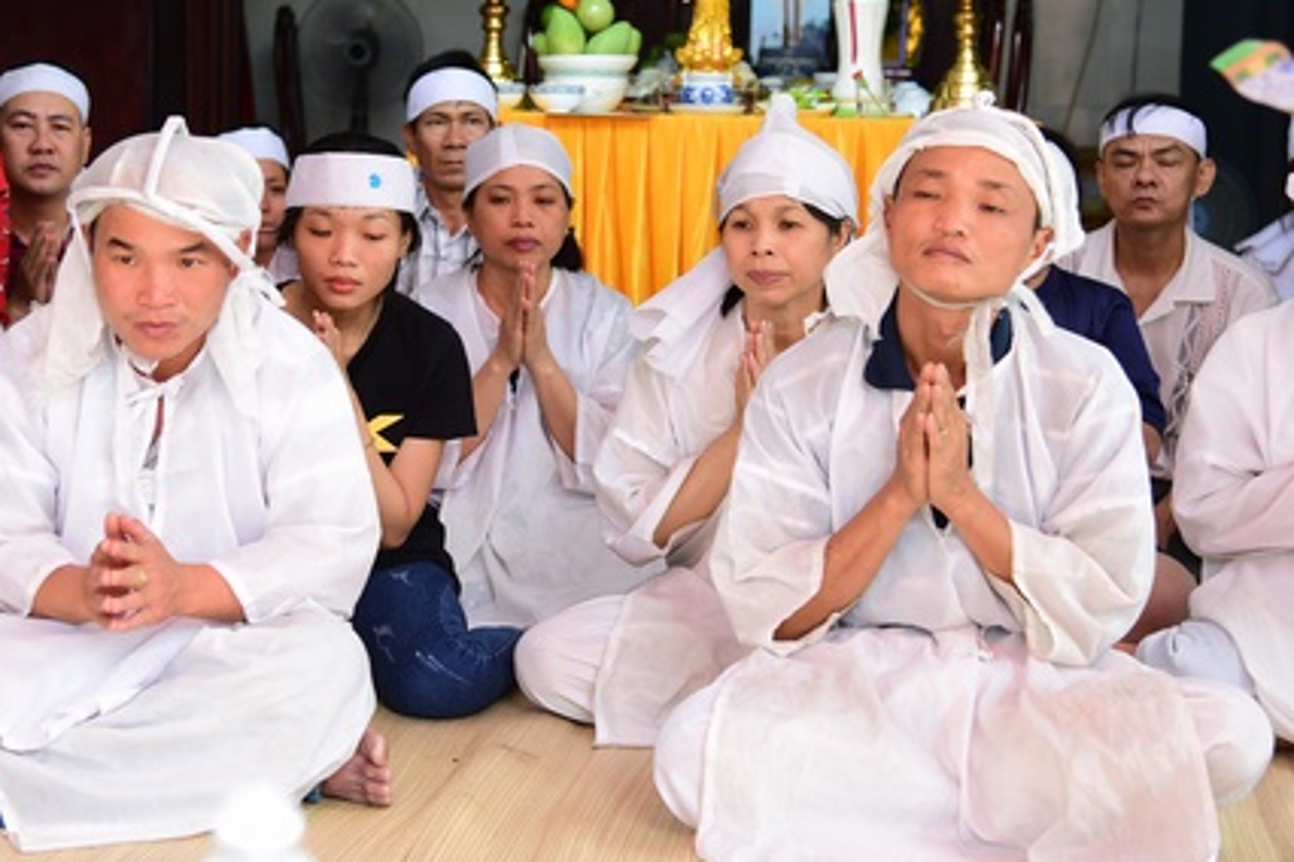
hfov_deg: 24.2
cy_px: 319
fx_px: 3019
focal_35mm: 84
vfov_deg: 16.2
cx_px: 538
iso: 400
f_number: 4
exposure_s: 1/100
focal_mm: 55
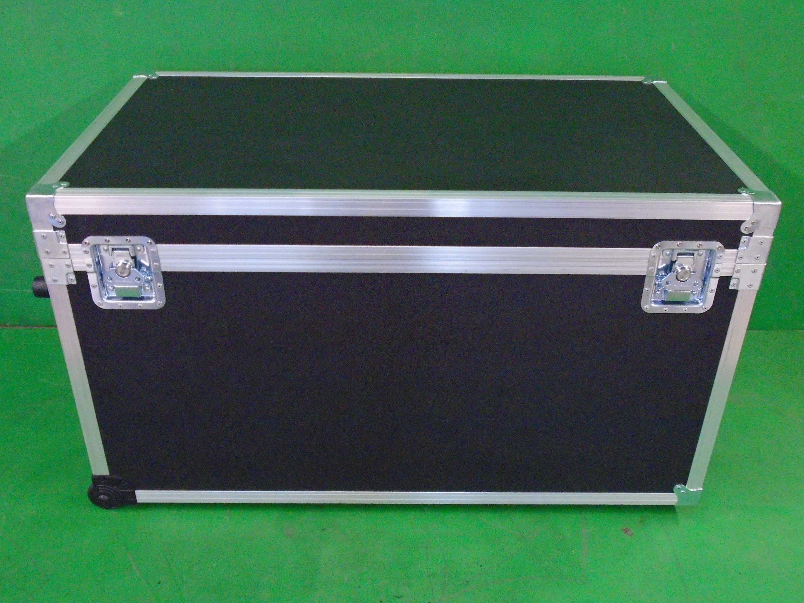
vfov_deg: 39.7
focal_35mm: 36
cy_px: 302
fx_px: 836
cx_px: 402
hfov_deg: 51.4
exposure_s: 1/15
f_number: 3.8
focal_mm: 6.4
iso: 800
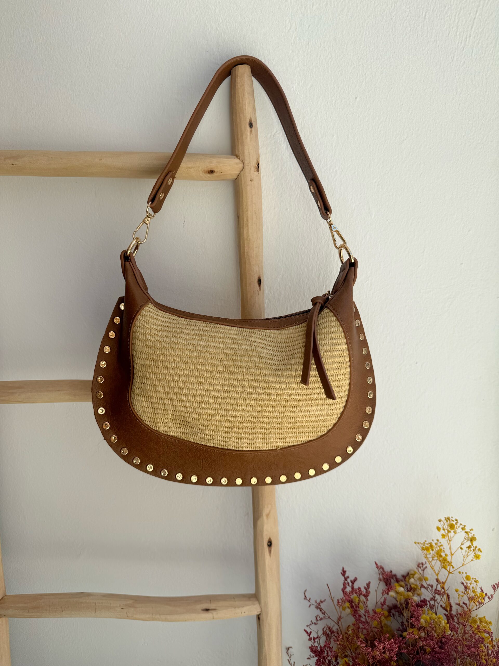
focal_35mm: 24
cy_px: 333
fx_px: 461
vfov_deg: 71.6
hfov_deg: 56.8
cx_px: 250
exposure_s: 1/1949
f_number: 1.78
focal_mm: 6.76
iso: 80
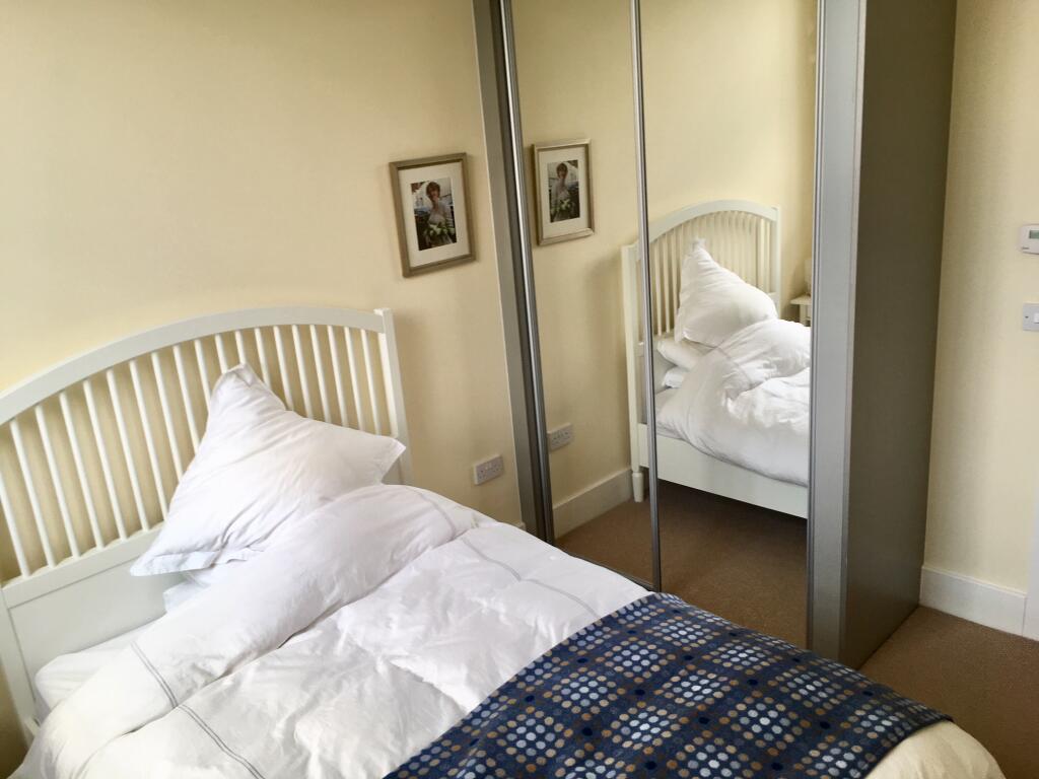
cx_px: 520
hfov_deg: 61.7
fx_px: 870
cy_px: 390
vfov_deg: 48.2
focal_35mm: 29
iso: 32
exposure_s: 1/100
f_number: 2.2
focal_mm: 4.15
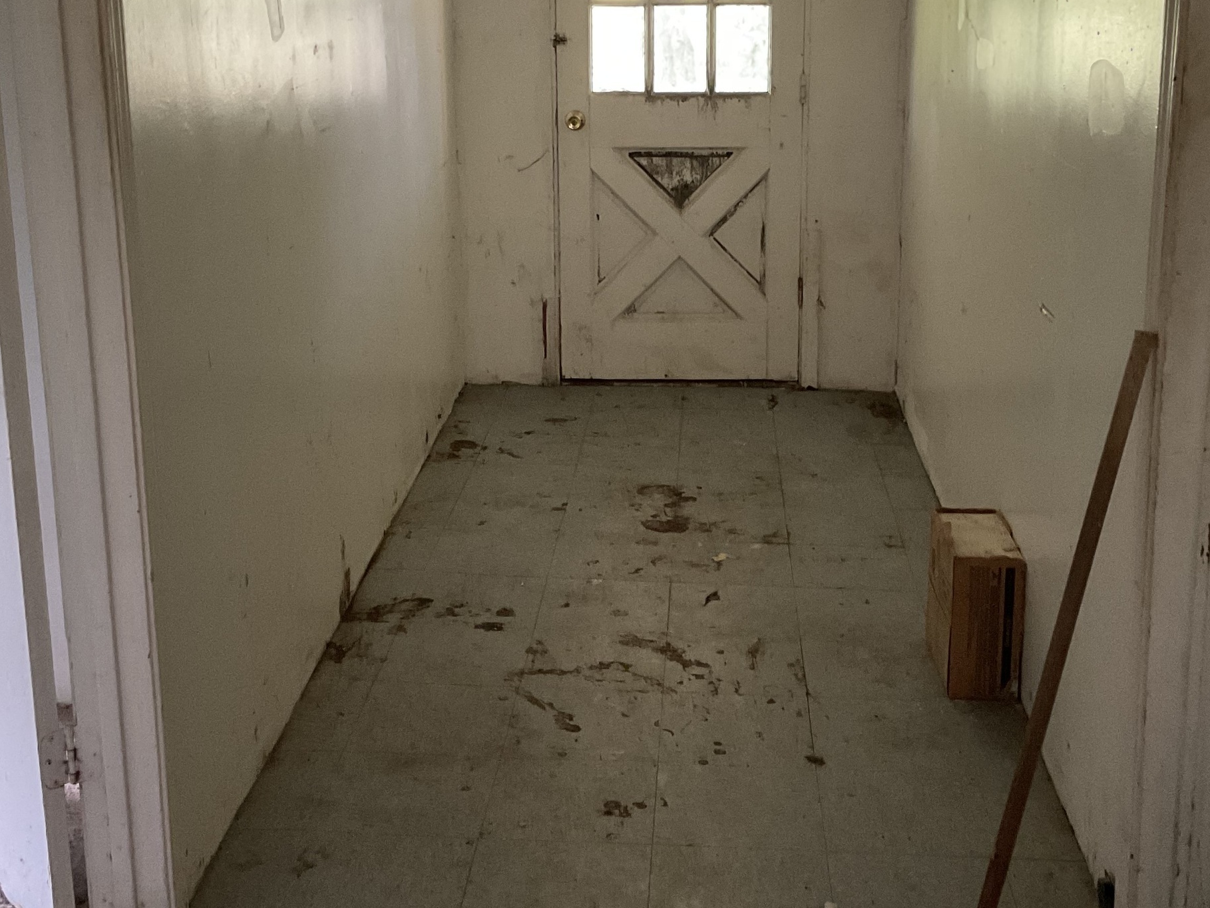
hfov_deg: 38.9
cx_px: 659
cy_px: 327
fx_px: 1713
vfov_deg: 29.5
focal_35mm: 49
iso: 320
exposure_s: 1/52
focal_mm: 3
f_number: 1.8
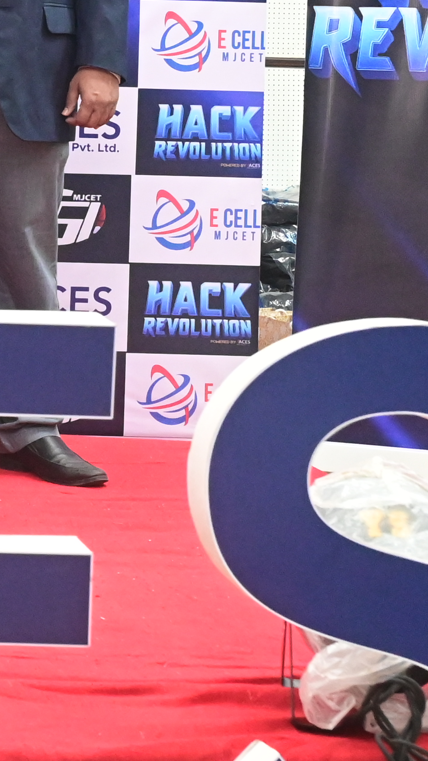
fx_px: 2539
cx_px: -576
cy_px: 4
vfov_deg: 16.7
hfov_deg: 8.8
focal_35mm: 126
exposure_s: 1/125
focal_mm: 33.5
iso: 6400
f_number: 5.6
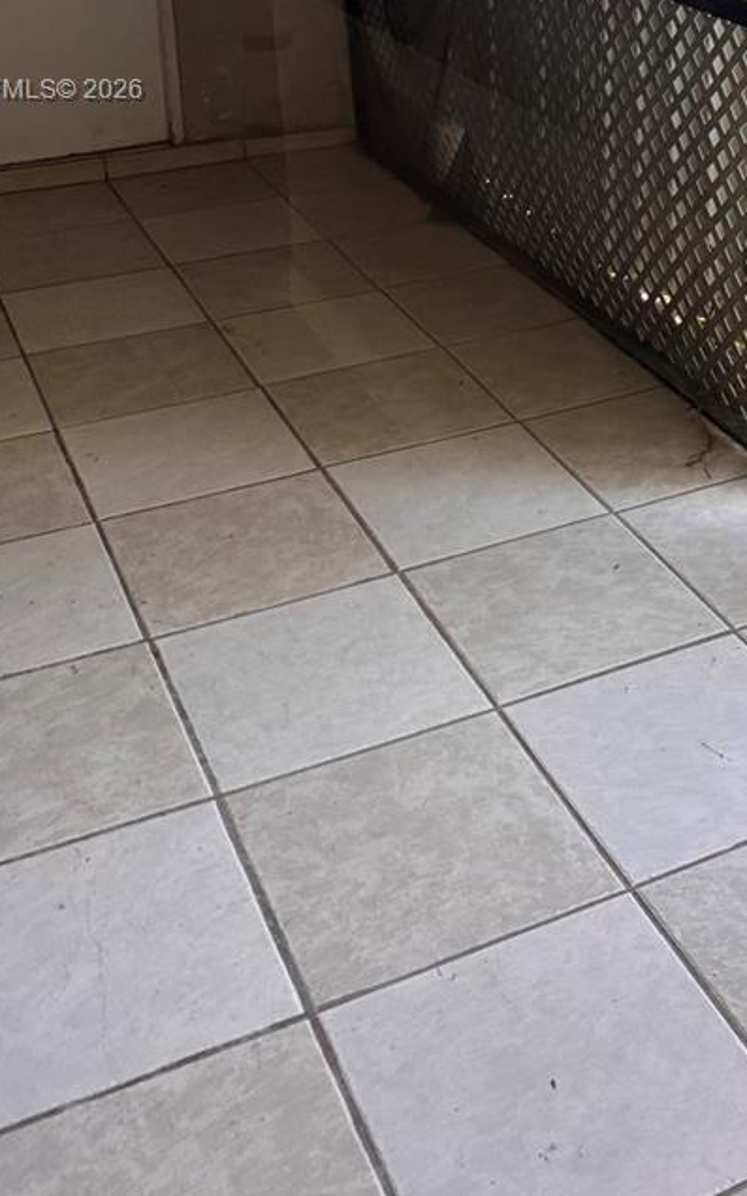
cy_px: 92
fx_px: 1565
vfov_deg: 38.6
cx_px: 642
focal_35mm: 48
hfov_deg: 26.1
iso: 200
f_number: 1.78
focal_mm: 6.76
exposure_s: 1/98
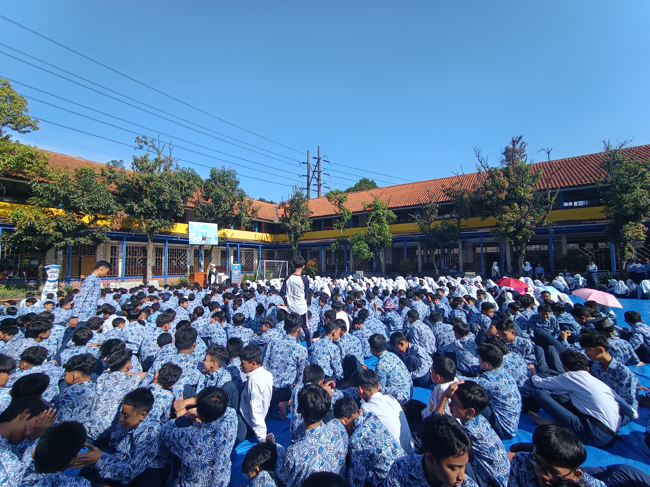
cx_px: 325
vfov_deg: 78.1
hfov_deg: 94.5
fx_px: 300
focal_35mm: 16
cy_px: 244
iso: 52
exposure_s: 1/616
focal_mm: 1.65
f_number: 2.2
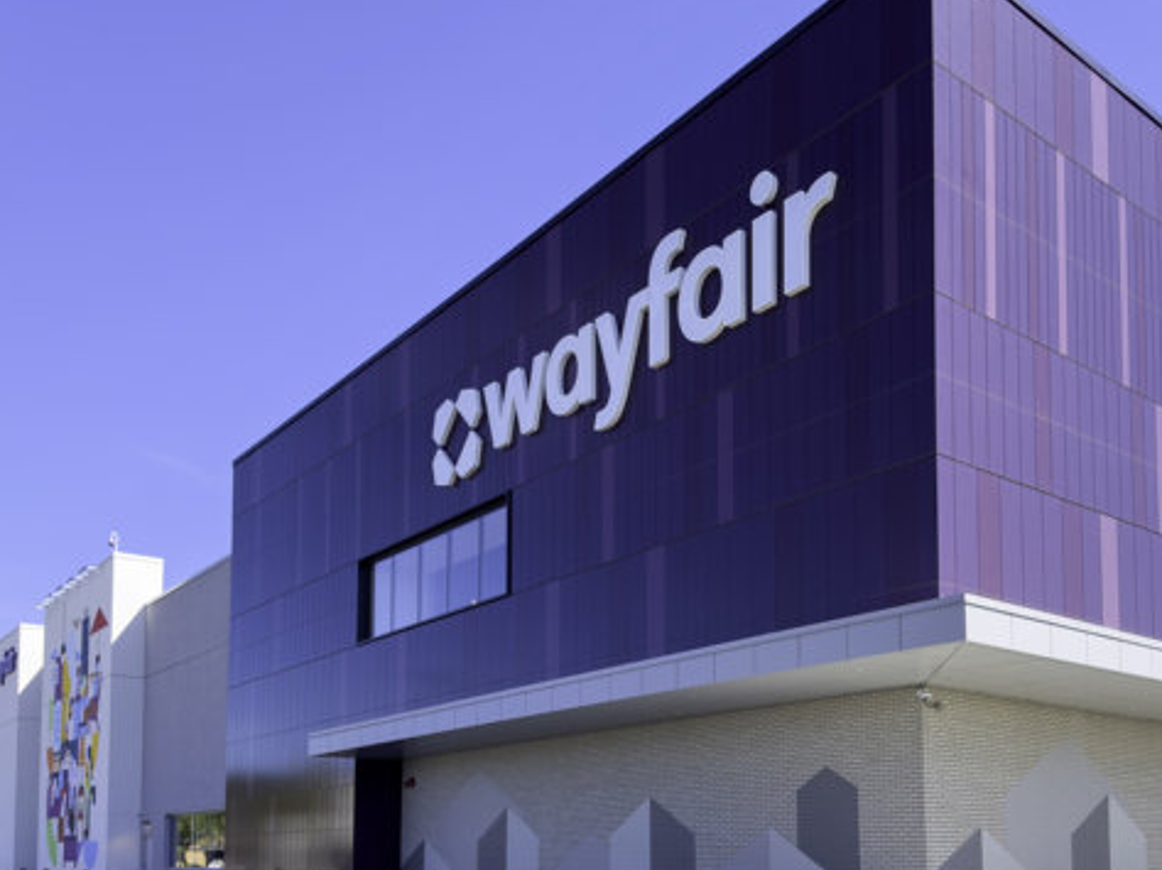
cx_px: 662
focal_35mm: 31
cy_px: 371
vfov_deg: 45.3
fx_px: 1040
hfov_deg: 58.2
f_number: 1.8
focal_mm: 6.86
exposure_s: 1/2900
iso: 80
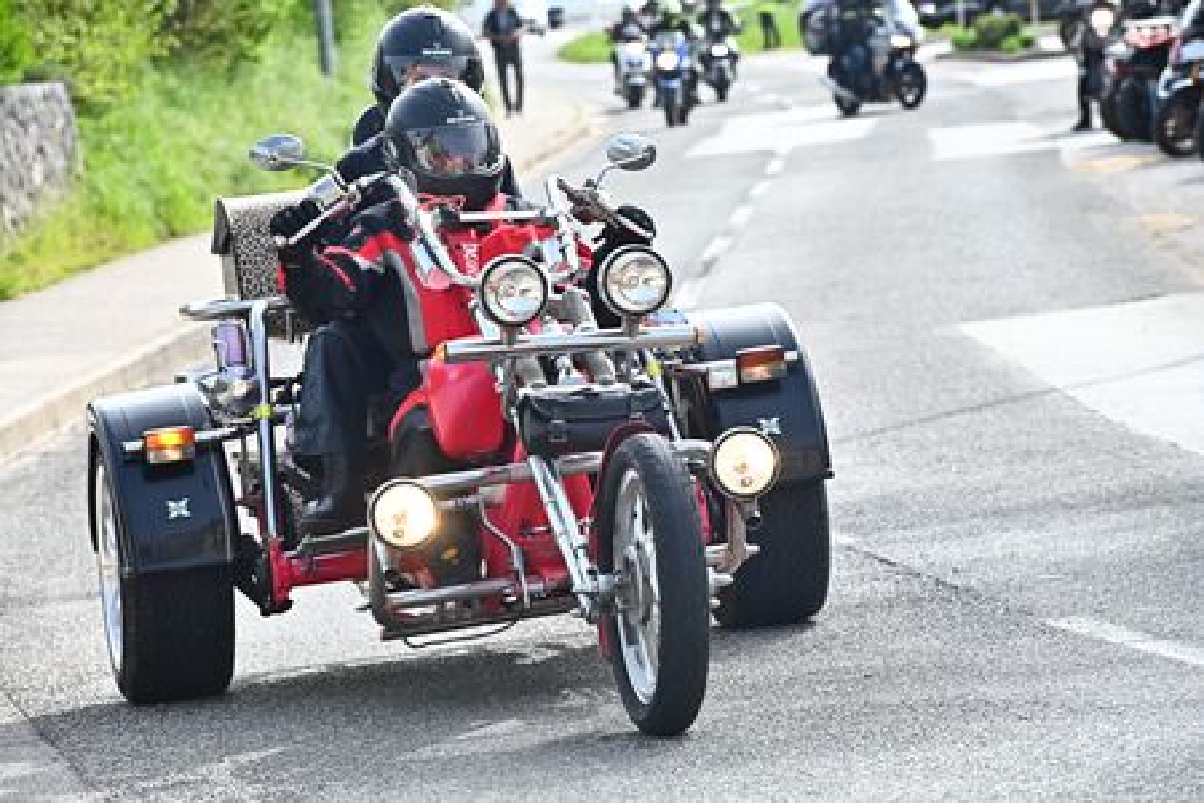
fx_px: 6688
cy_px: 402
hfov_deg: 10.3
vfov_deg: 6.9
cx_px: 602
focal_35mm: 200
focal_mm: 200
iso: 1600
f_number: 10
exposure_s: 1/1250
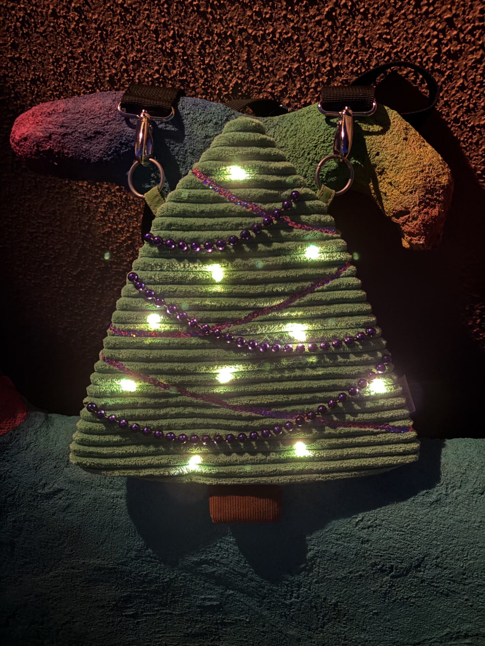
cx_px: 242
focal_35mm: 26
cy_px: 323
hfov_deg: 53.1
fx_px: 486
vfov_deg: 67.3
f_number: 1.6
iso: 1000
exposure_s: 1/9
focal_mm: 5.96
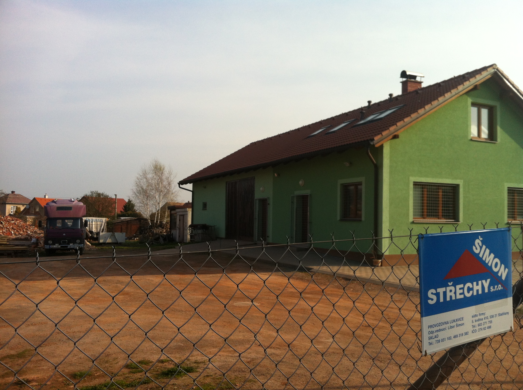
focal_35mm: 35
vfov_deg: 40.6
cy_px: 195
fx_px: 528
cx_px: 262
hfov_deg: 52.7
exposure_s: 1/1040
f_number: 2.8
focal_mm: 3.85
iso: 80
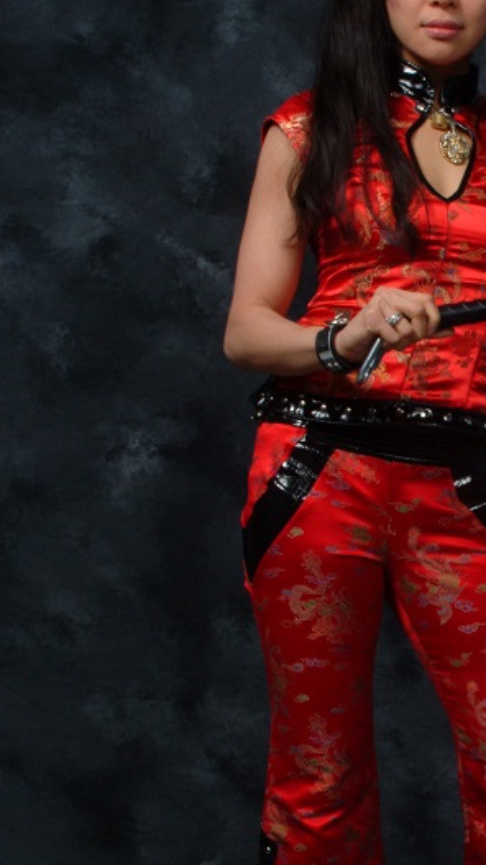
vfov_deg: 24.7
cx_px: 470
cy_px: 509
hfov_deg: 13.9
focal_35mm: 86
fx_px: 1972
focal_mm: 32
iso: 400
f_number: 19
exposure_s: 1/60
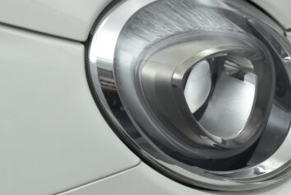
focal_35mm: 130
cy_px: 173
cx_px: 197
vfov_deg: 10.5
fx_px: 1052
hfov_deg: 15.7
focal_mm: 40
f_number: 4.8
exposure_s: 1/200
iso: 1600
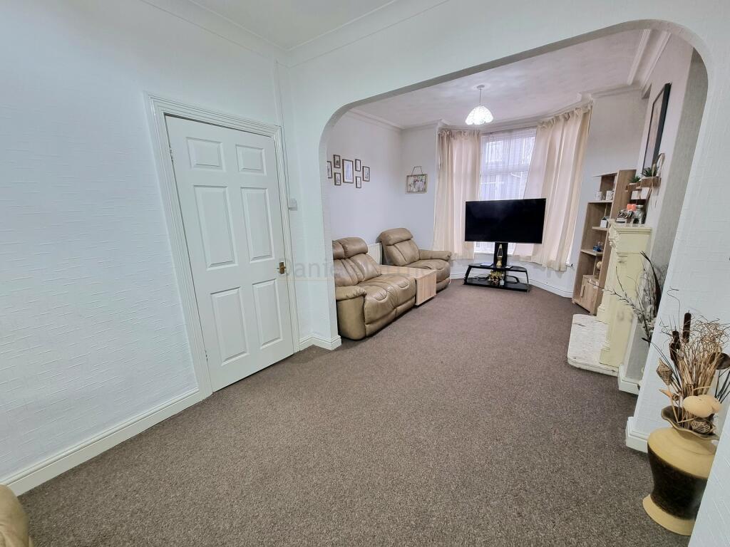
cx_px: 365
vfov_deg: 89.9
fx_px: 274
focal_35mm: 13
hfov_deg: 106.2
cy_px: 274
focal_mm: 2.2
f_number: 2.2
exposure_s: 1/50
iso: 250
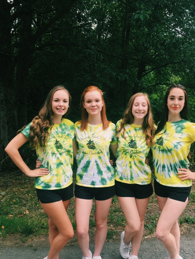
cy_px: 148
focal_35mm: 35
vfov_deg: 52.4
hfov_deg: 40.6
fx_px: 263
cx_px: 112
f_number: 2.2
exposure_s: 1/425
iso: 32
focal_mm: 4.15
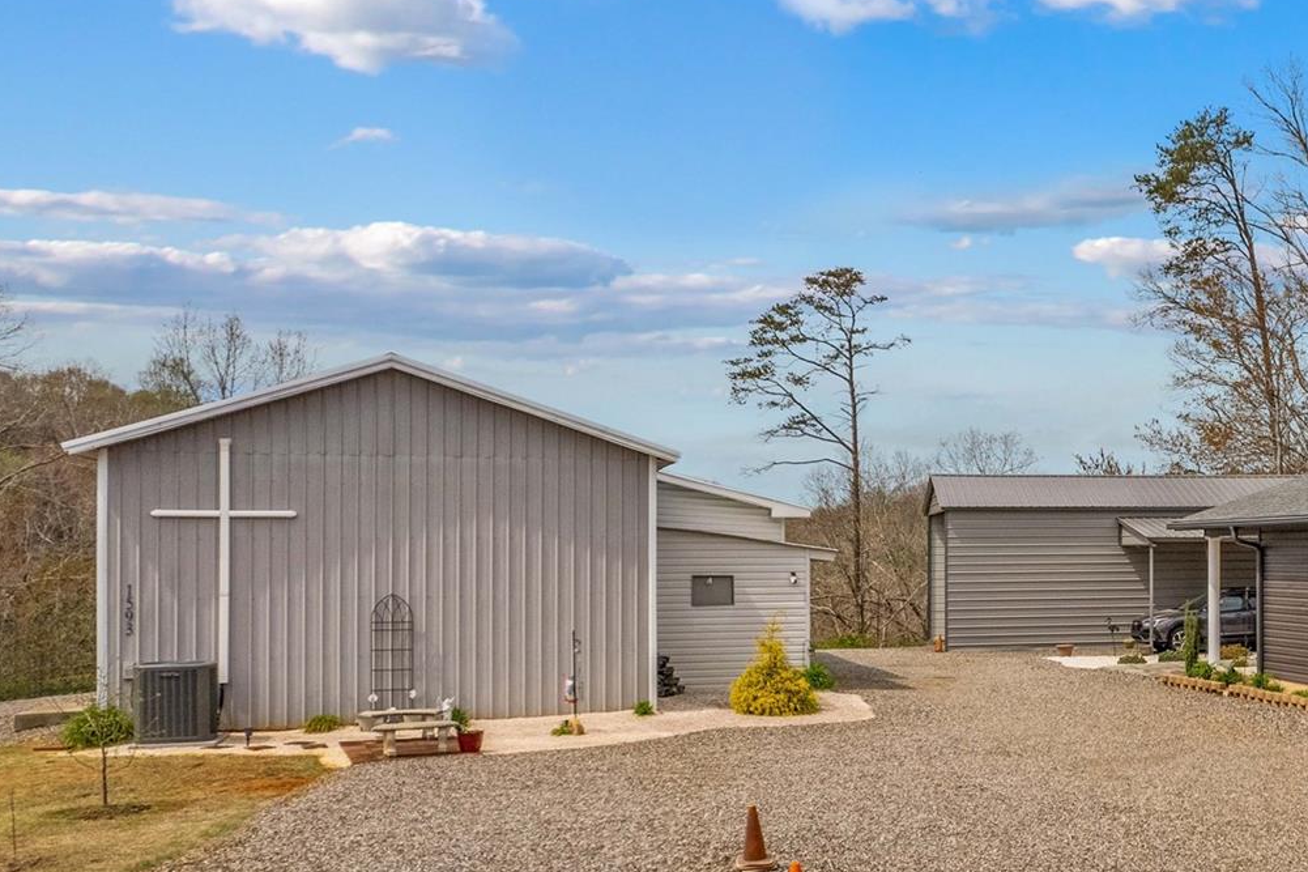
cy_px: 520
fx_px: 1635
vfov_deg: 29.8
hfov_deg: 38.9
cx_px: 1290
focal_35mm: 45
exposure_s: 1/8000
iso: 400
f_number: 2.8
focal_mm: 8.38
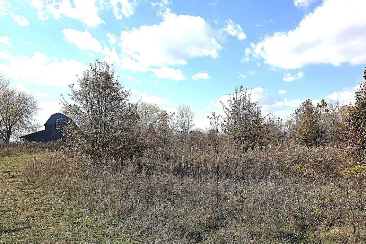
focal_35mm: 29
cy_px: 118
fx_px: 295
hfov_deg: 63.6
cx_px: 174
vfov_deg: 45.0
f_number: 1.7
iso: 12
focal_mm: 6.3
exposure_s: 1/880
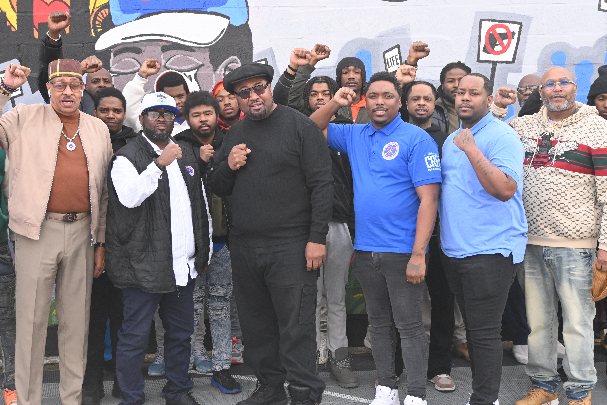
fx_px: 835
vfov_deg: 27.3
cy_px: 202
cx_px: 304
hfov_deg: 40.0
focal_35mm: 50
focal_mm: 33
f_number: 5
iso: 1600
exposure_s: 1/1250
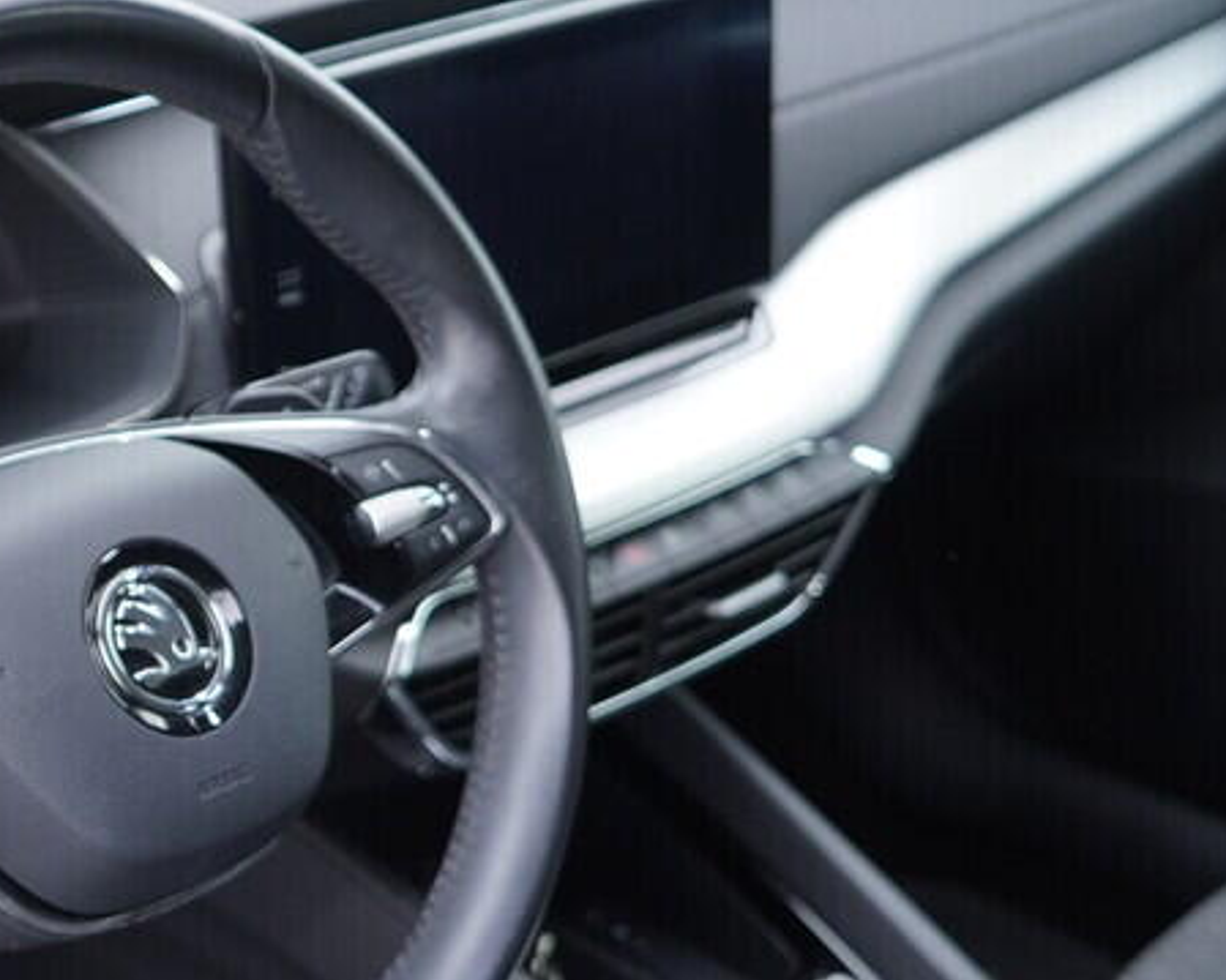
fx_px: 2793
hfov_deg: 23.5
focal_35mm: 77
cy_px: 624
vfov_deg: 19.9
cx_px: -68
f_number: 2.8
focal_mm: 24
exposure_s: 1/40
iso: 200
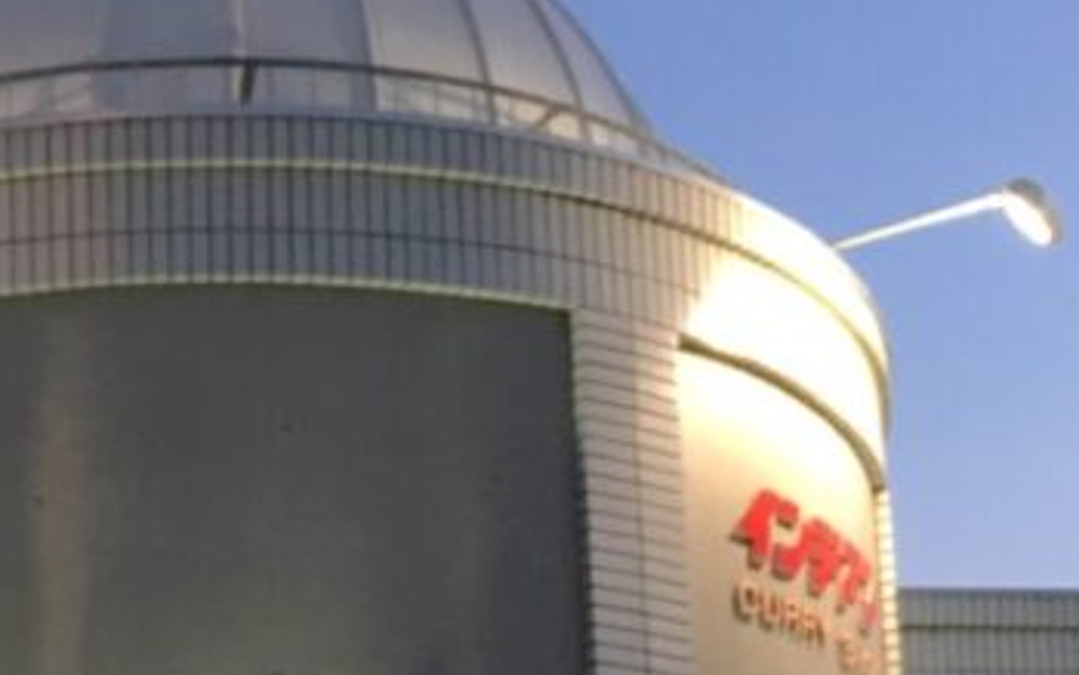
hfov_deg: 22.1
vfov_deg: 13.7
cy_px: 999
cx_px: -9
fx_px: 2647
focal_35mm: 90
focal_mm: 4.15
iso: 80
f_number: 2.2
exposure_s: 1/30
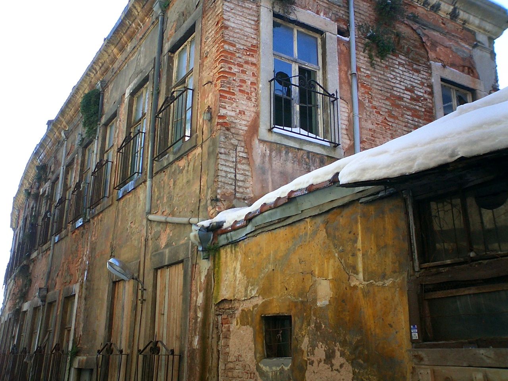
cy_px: 190
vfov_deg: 38.7
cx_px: 254
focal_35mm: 37
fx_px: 543
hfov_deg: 50.1
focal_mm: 5.6
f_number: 3.5
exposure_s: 1/250
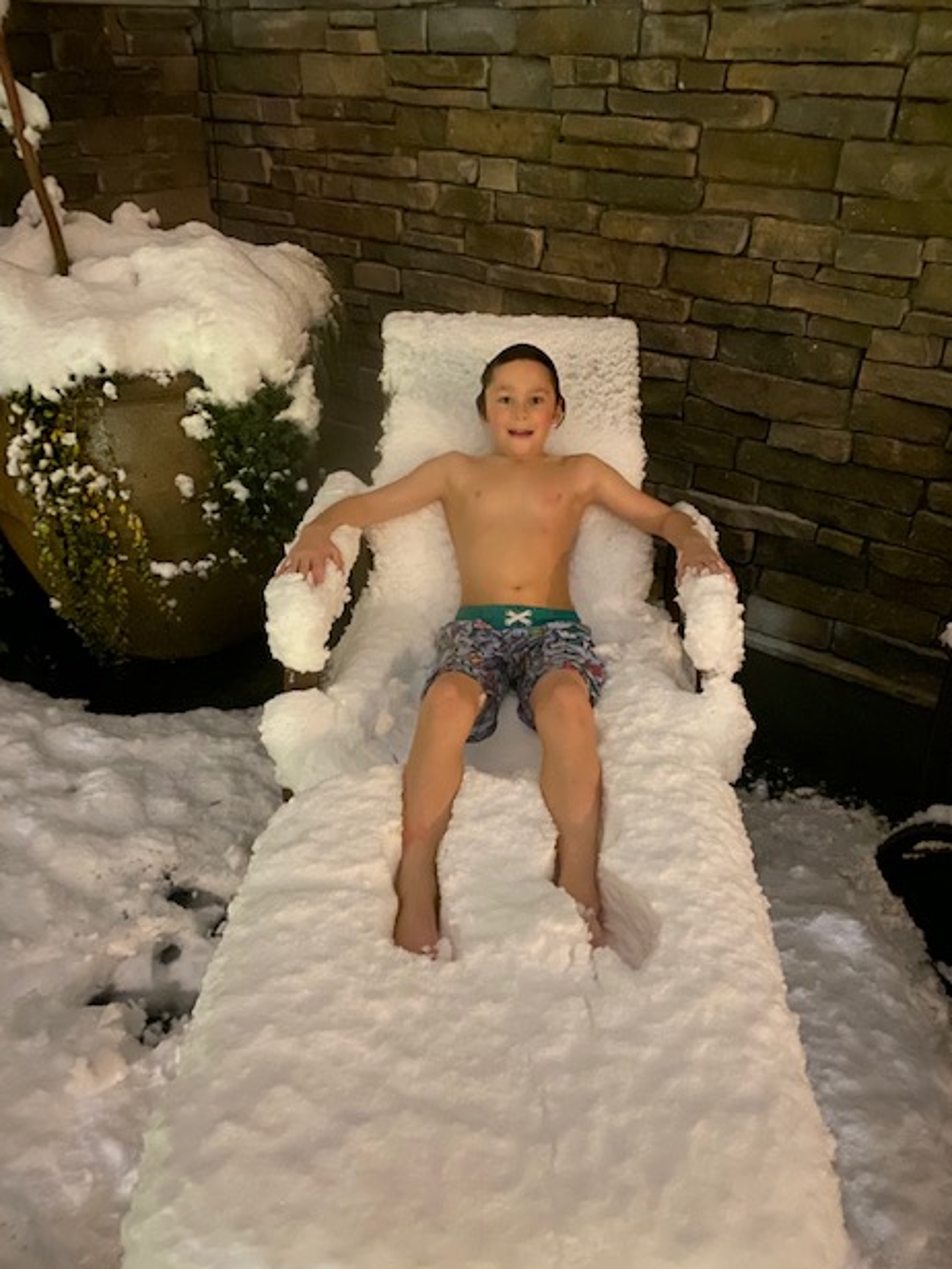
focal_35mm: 27
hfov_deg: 51.3
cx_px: 488
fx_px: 990
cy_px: 649
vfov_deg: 65.3
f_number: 1.8
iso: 1250
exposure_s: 1/8
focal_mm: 4.25
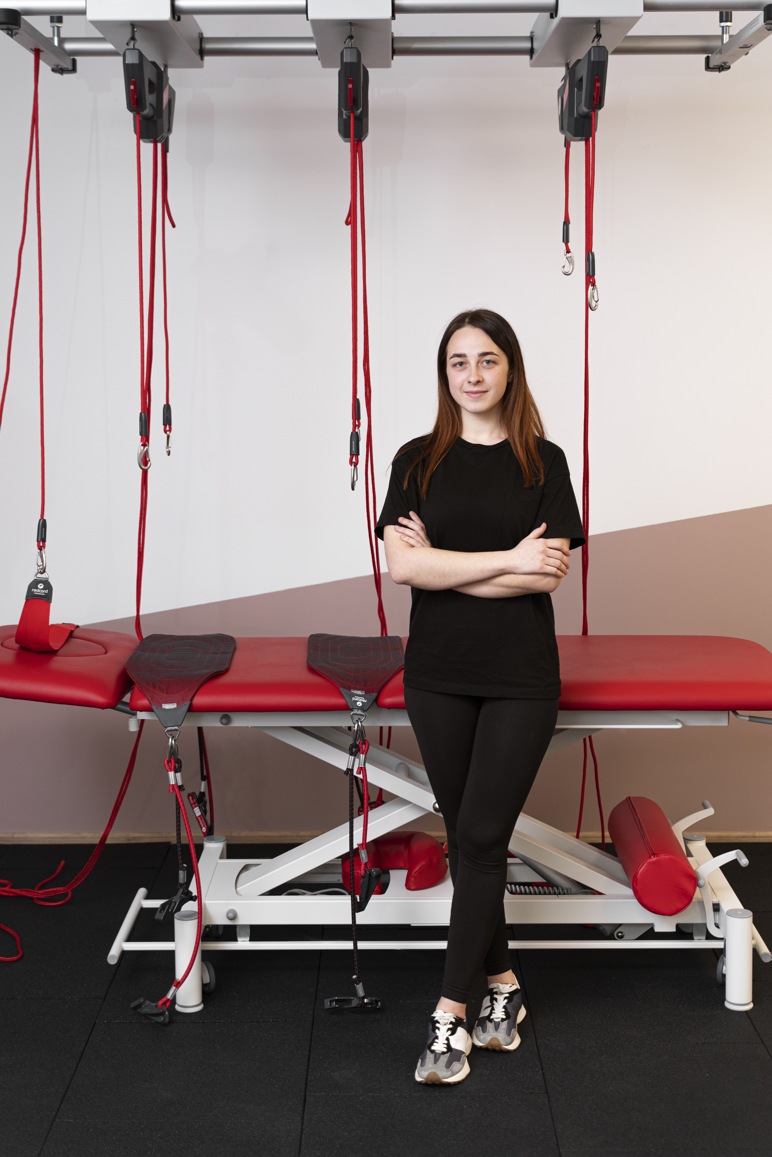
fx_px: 1479
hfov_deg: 29.3
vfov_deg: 42.7
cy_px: 578
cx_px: 386
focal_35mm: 46
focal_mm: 46
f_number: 2.8
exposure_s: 1/160
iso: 250
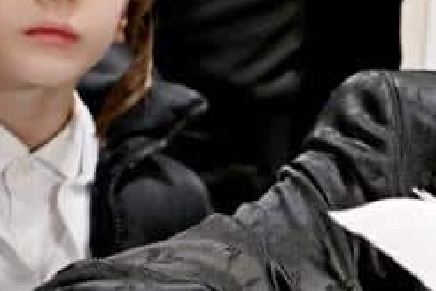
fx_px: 1211
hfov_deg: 17.6
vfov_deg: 13.5
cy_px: 281
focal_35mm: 100
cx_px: 711
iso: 1000
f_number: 4
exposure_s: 1/200
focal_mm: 24
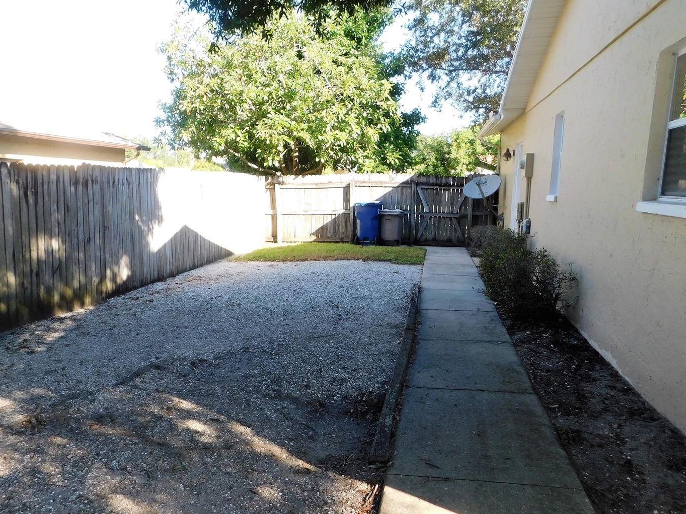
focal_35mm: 27
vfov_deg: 51.3
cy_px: 285
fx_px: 535
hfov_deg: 65.3
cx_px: 332
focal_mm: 4
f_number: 3
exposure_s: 1/200
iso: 125
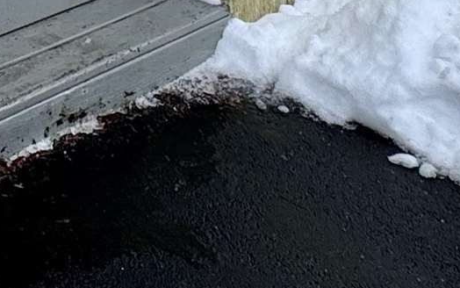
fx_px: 1091
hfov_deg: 20.0
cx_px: -259
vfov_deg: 11.0
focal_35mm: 87
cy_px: -528
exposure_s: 1/573
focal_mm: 2.22
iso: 40
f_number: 2.2
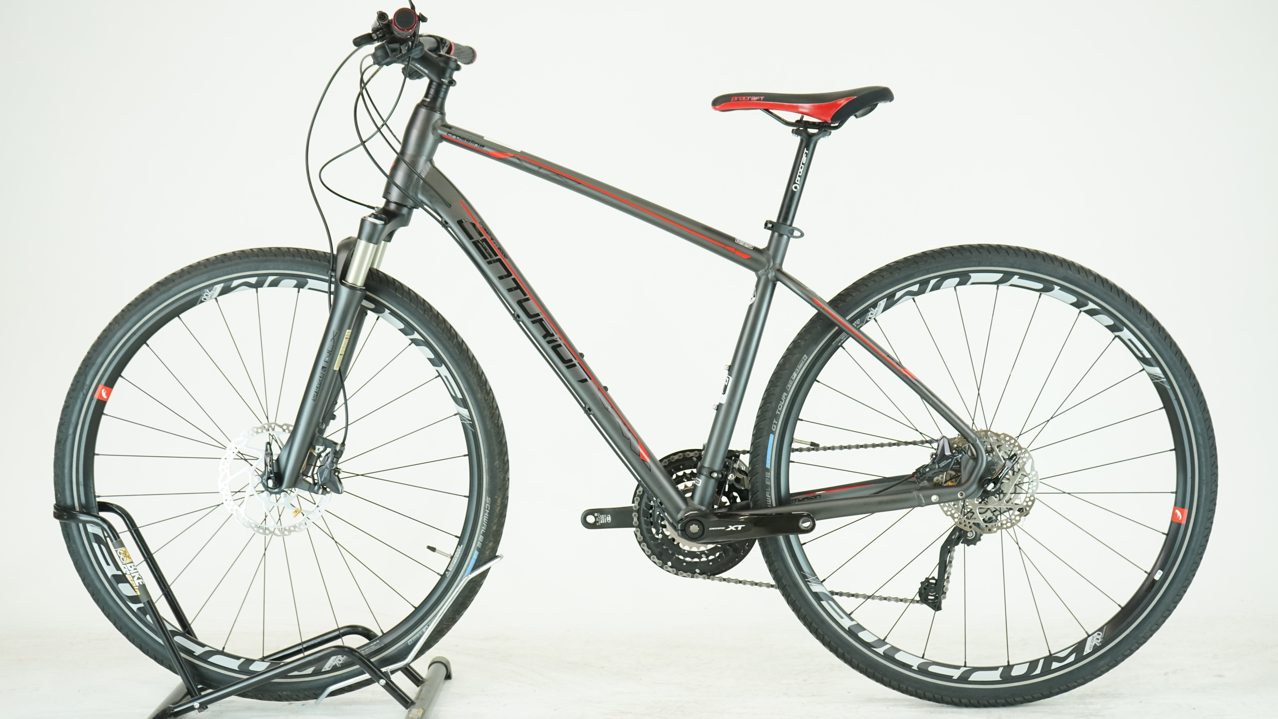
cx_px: 636
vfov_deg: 21.4
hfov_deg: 37.2
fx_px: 1898
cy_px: 315
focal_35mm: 56
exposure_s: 1/200
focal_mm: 53
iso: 1600
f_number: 5.6
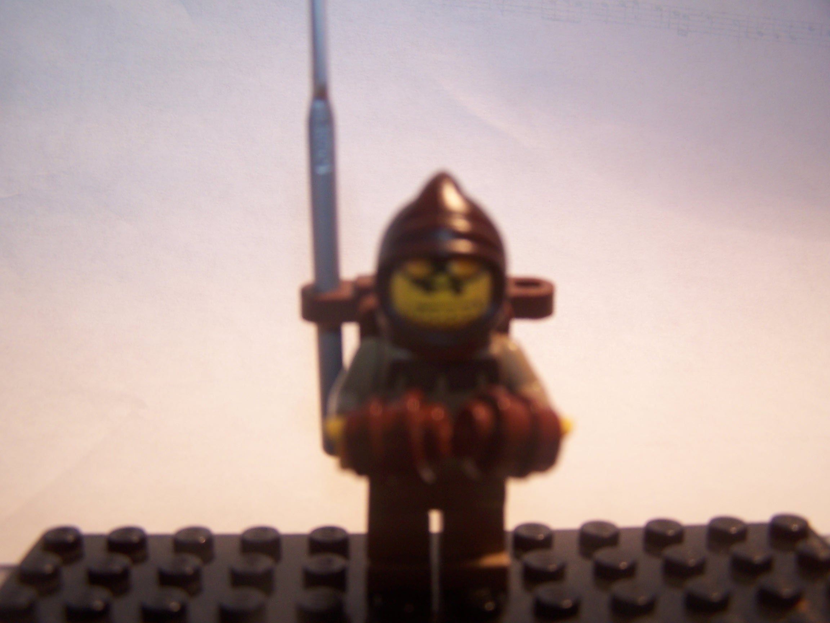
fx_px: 911
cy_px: 312
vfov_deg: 37.7
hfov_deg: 49.0
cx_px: 415
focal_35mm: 38
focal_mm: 6.3
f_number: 2.8
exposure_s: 1/15
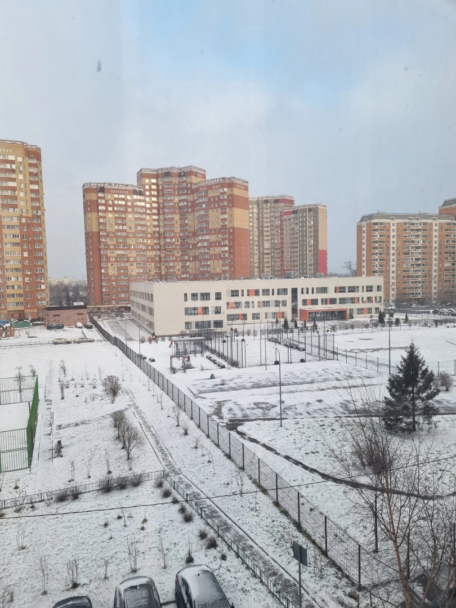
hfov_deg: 53.1
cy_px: 304
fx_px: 457
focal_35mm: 26
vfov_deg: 67.3
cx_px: 228
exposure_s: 1/395
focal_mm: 5.4
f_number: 1.8
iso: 50
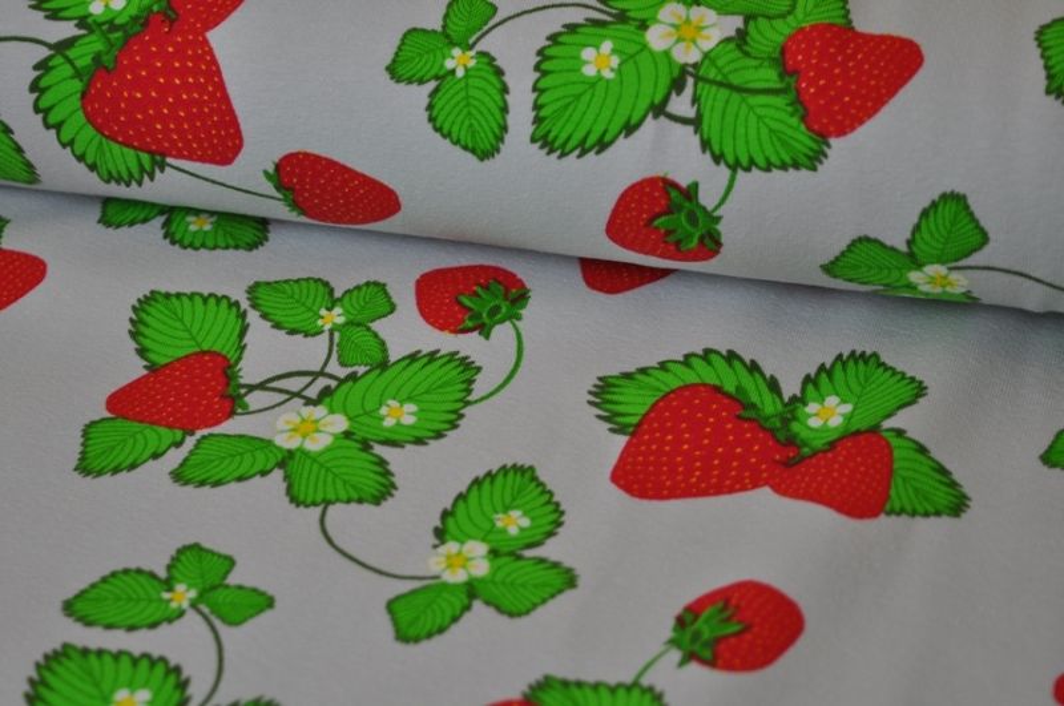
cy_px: 353
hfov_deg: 26.0
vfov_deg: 17.4
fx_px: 2302
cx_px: 532
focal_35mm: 78
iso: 320
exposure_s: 1/125
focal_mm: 52
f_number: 5.6
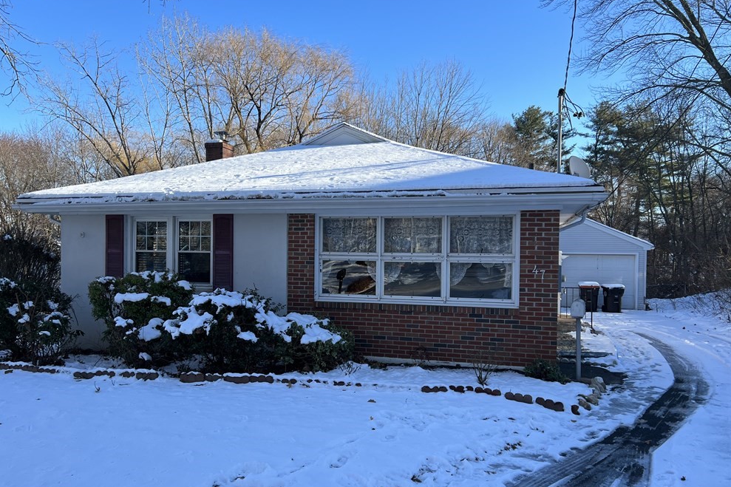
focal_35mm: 28
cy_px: 261
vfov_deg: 46.4
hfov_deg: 65.5
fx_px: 568
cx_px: 355
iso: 50
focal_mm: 5.7
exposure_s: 1/1669
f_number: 1.5
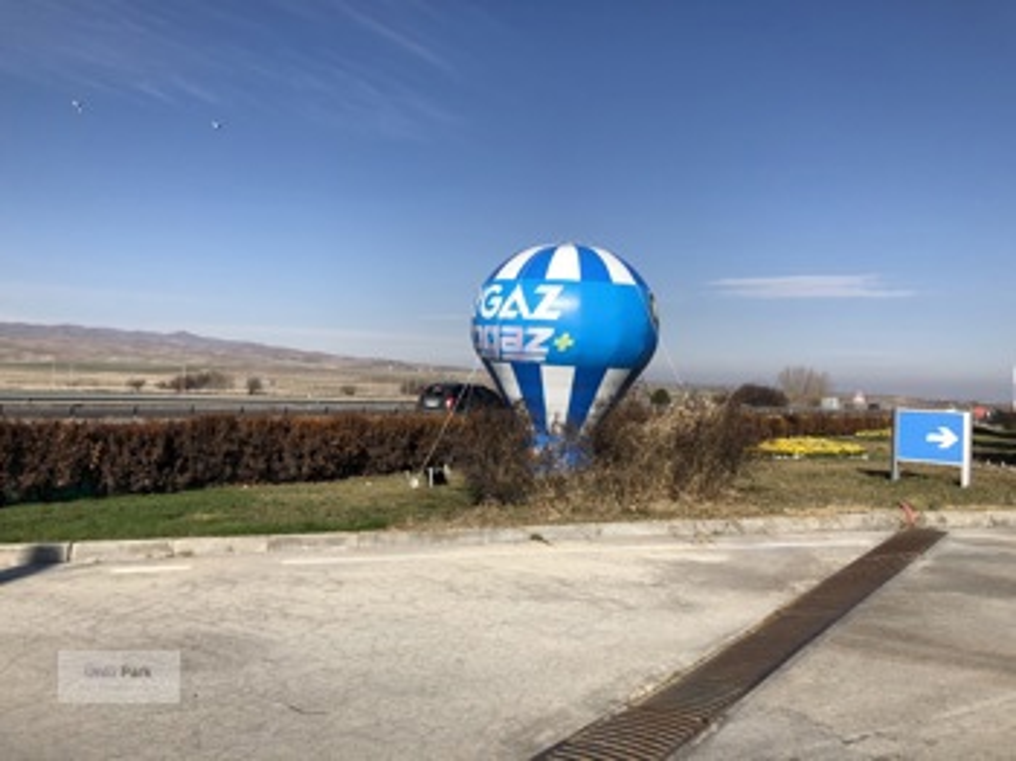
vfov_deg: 49.7
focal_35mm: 28
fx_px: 821
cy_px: 380
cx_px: 508
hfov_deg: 63.5
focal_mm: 3.99
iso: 25
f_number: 1.8
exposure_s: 1/2825
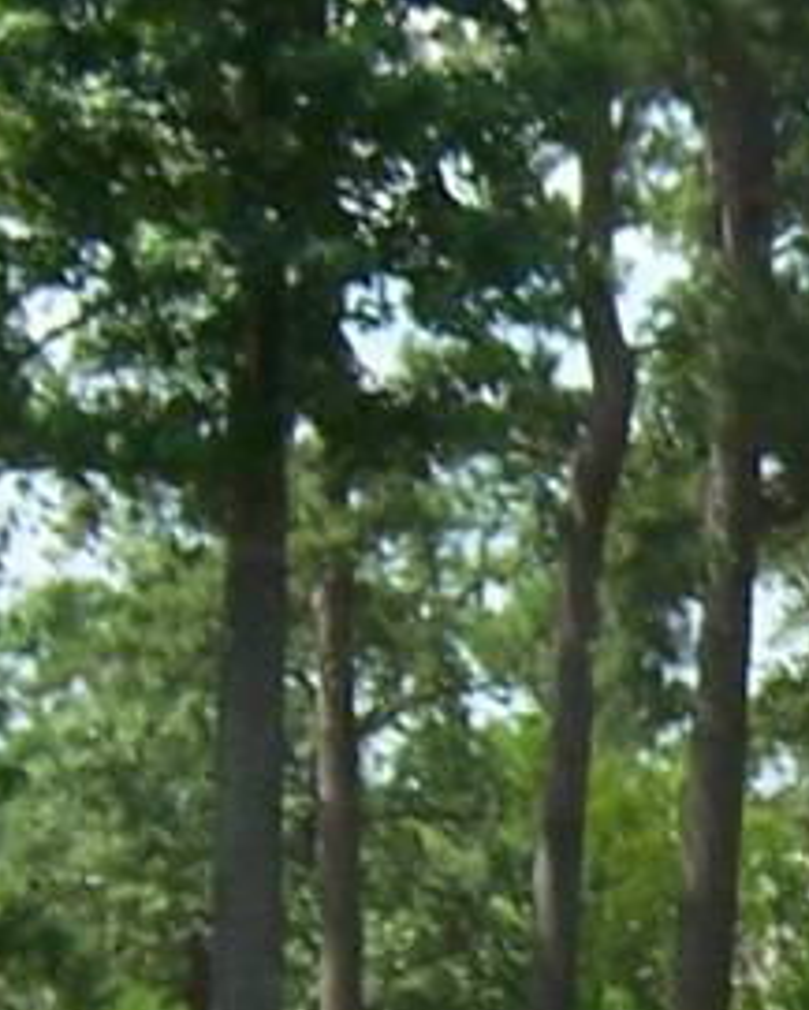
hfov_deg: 7.9
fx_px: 5683
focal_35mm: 190
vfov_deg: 10.1
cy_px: 1040
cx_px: 1338
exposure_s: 1/500
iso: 80
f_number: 3.4
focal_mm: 5.5
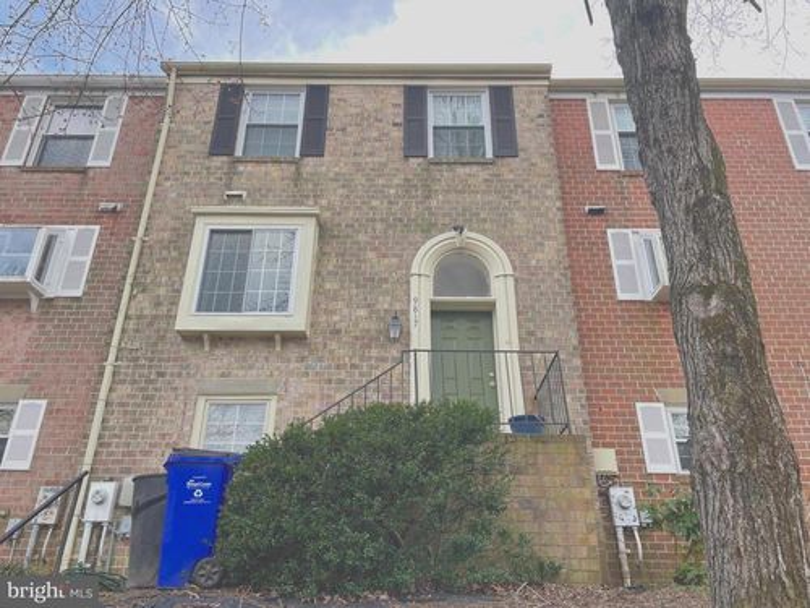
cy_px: 304
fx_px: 608
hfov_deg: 67.3
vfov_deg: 53.1
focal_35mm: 26
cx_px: 405
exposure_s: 1/121
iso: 40
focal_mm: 4.2
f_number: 1.6
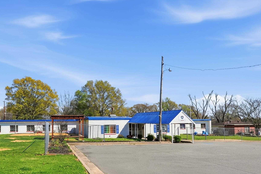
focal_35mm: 28
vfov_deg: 45.6
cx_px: 105
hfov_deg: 64.9
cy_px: 120
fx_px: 203
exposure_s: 1/1000
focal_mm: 16
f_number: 9
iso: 250
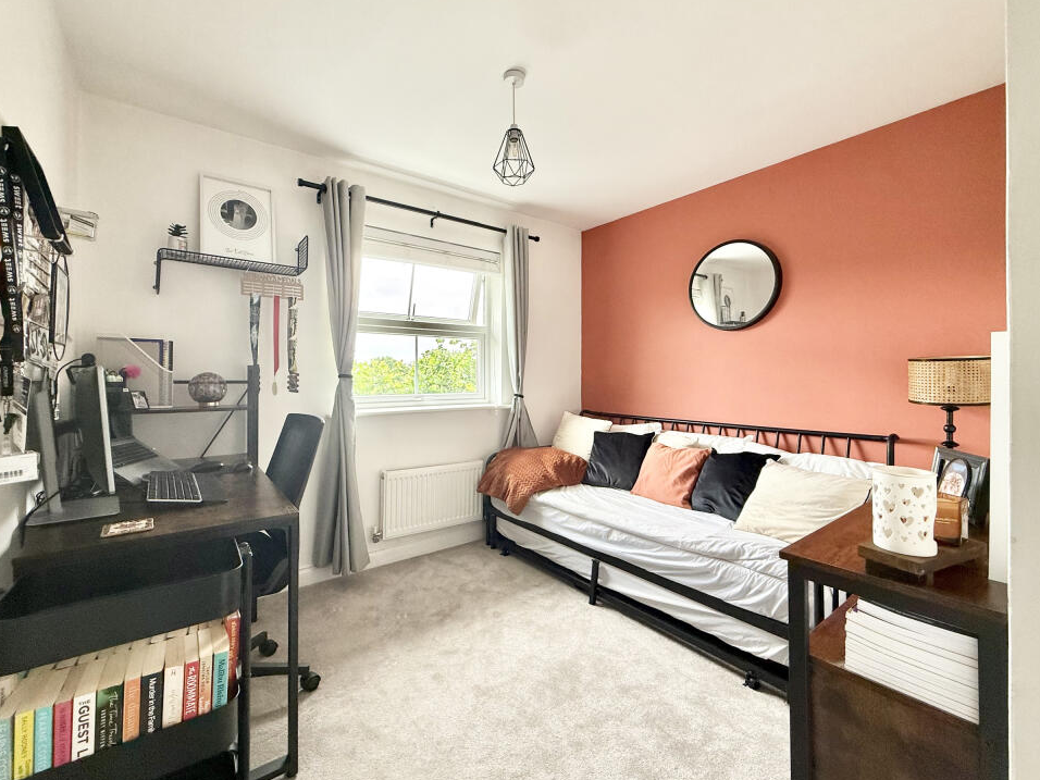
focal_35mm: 15
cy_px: 376
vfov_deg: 81.7
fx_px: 451
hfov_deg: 98.2
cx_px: 508
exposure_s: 1/99
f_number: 2.2
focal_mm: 2.22
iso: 160
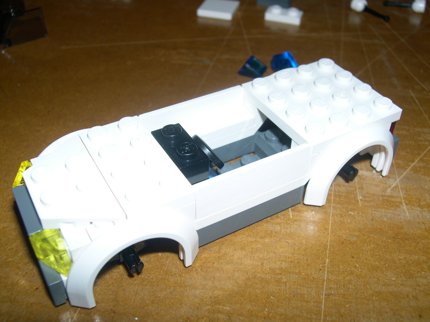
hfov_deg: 49.0
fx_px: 472
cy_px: 161
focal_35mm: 38
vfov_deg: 37.7
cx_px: 215
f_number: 7.6
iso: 100
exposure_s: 1/60
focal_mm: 8
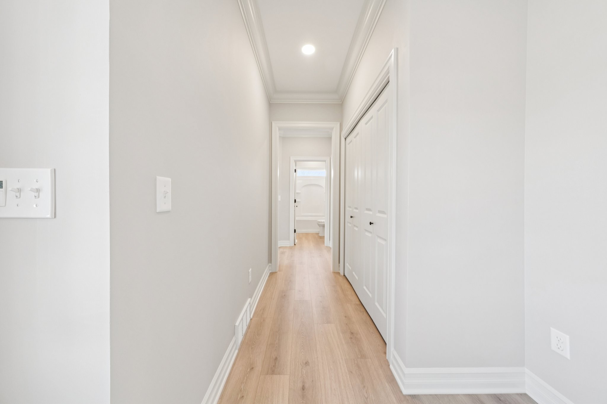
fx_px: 202
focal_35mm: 12
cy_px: 202
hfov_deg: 112.6
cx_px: 304
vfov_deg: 90.0
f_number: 9
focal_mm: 12
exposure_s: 1/15
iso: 400
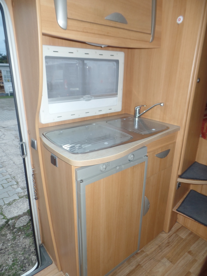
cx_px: 104
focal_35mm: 23
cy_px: 138
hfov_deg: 58.9
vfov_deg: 73.9
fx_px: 183
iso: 100
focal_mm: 4.1
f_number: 2.8
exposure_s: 1/30
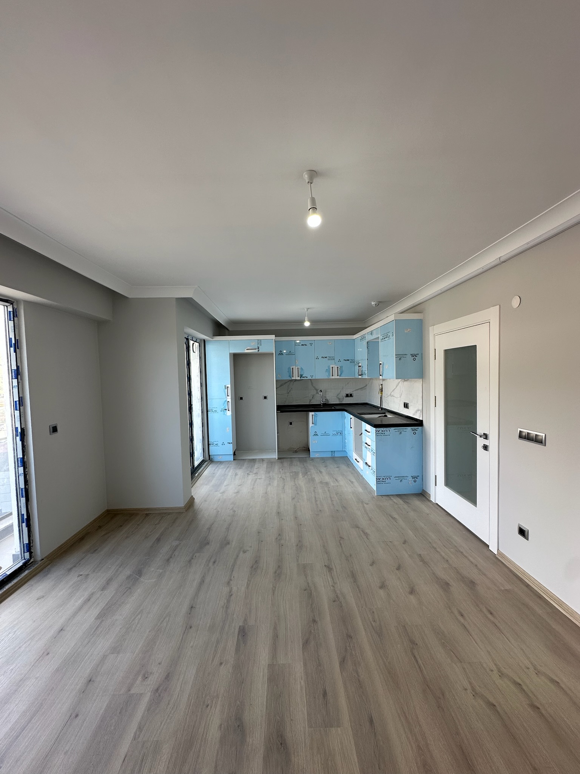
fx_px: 313
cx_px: 290
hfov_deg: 85.7
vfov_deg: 102.1
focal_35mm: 14
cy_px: 387
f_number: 2.2
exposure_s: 1/99
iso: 50
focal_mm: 2.22
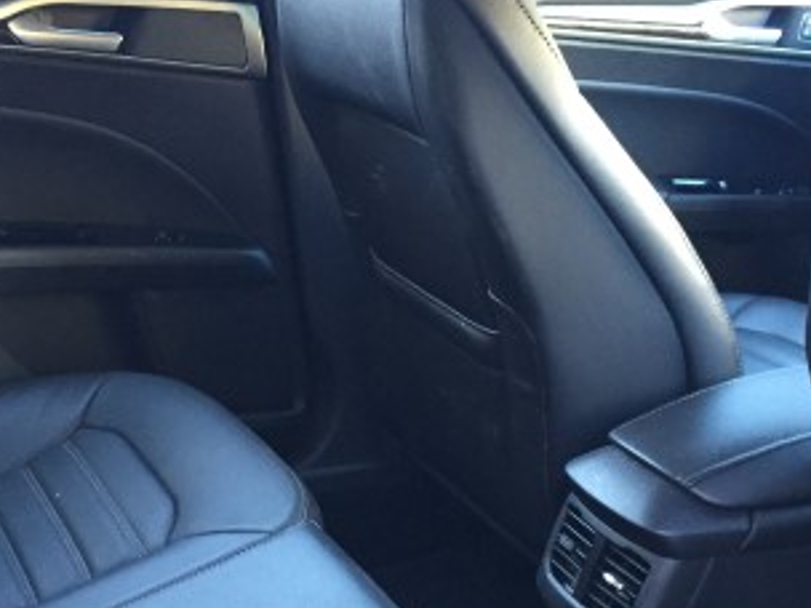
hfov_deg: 31.7
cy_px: 515
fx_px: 1429
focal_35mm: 61
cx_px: 408
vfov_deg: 23.6
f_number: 2.2
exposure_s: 1/30
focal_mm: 4.15
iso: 160
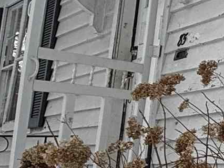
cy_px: 42
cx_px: 570
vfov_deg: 14.6
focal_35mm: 101
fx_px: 653
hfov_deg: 13.2
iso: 50
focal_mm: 2.22
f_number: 2.2
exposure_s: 1/1235
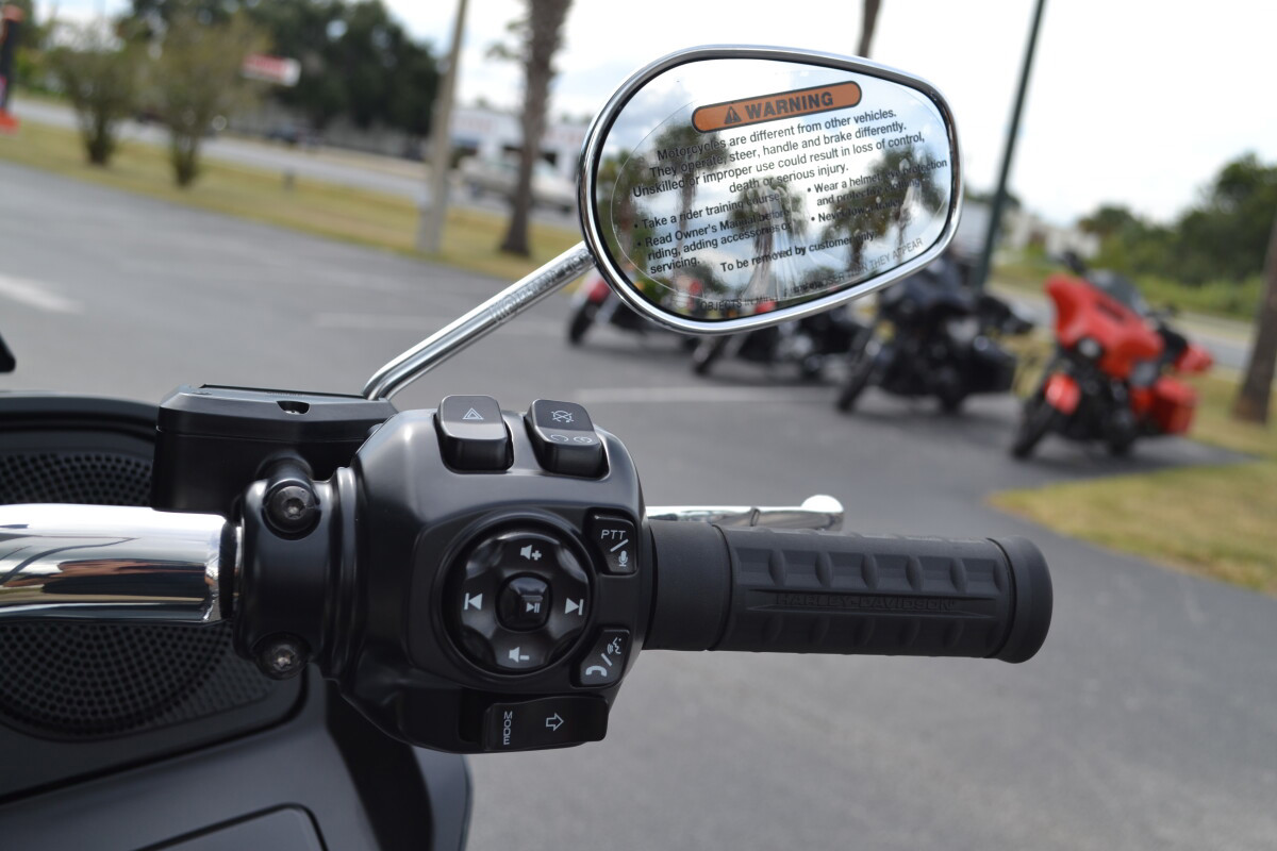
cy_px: 426
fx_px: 1490
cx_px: 638
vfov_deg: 31.9
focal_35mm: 42
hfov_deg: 46.4
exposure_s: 1/160
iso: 100
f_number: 6.3
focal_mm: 28
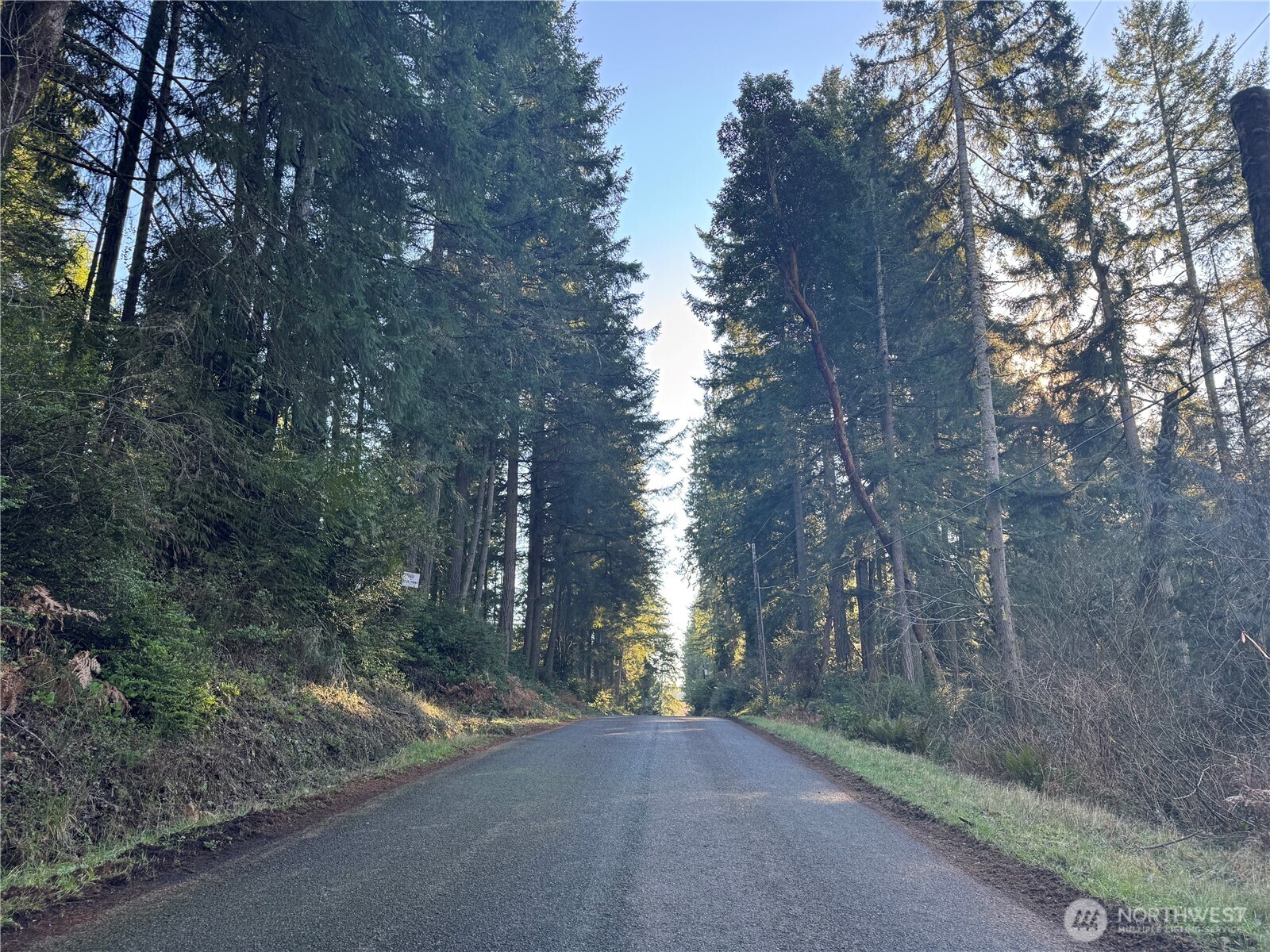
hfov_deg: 71.6
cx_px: 635
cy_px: 476
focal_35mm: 24
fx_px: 881
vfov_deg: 56.8
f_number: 1.78
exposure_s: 1/159
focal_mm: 6.76
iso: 64
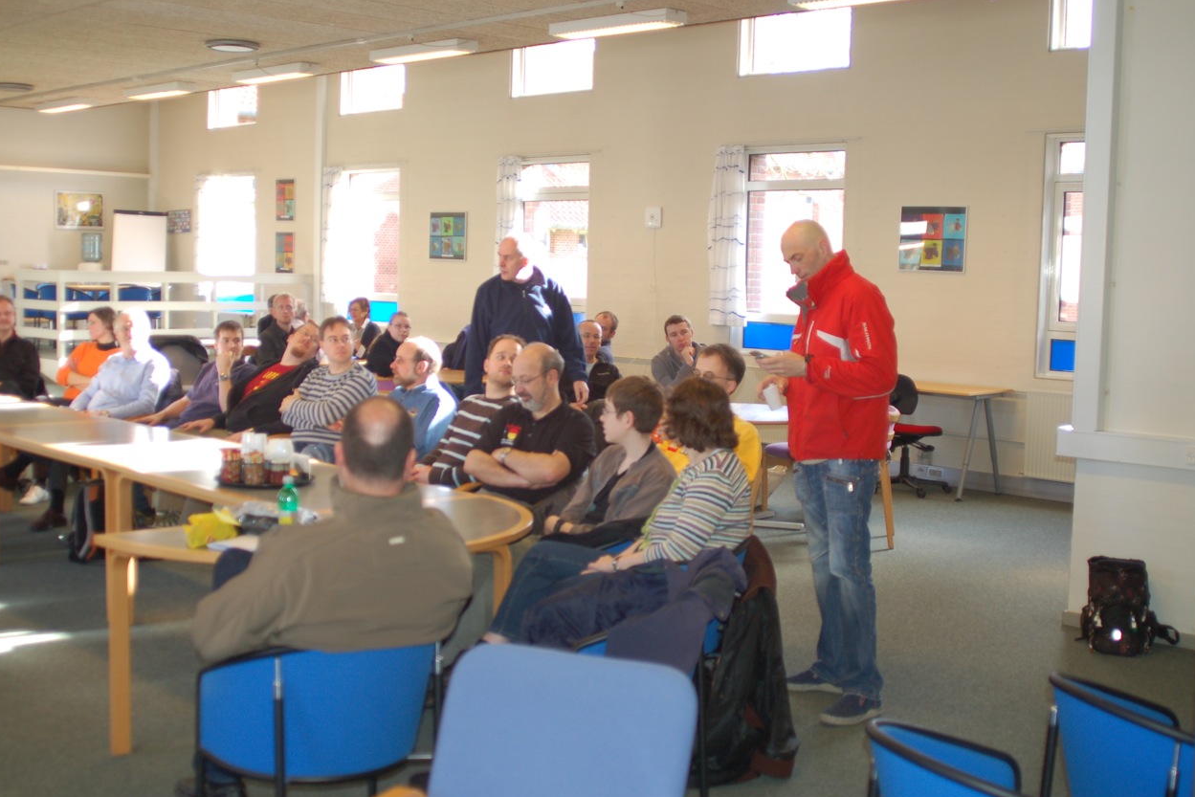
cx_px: 604
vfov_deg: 31.2
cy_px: 405
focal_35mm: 43
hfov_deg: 45.4
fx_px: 1427
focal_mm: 28
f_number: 2.8
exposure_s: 1/100
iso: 400
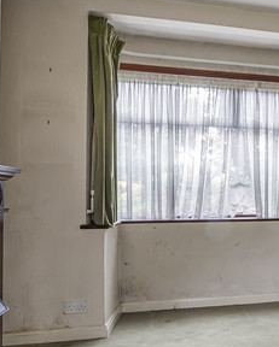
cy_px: 226
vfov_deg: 45.2
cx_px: 349
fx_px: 412
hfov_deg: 30.6
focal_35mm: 40
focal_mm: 12
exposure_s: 1/3
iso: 320
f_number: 9
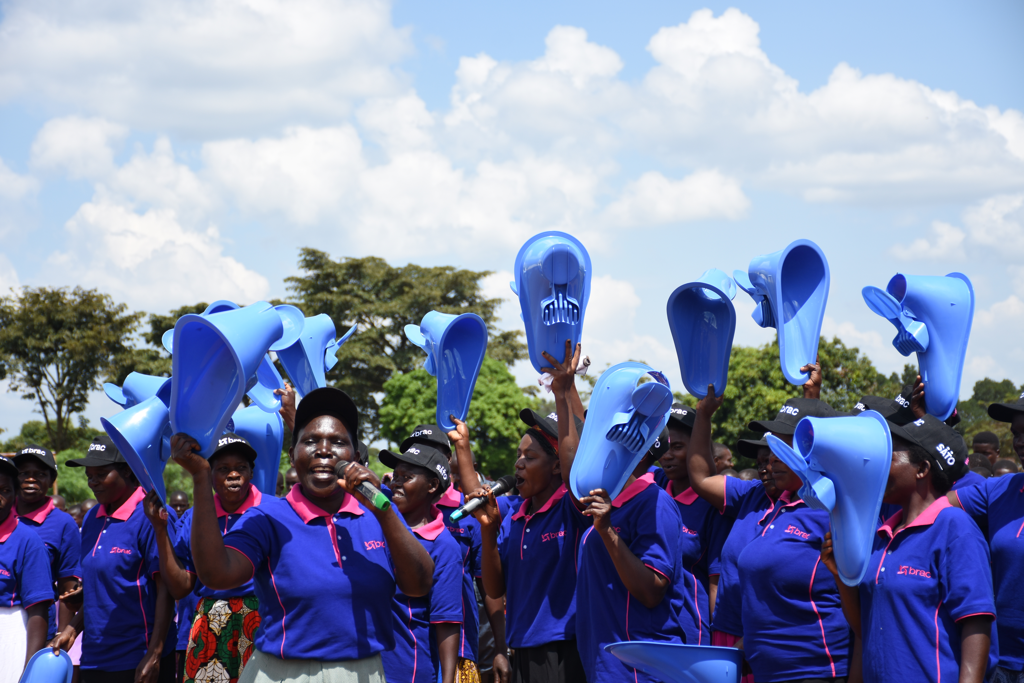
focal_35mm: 93
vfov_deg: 14.7
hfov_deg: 21.9
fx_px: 2645
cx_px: 512
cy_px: 342
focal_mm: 62
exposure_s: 1/640
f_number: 5
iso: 125
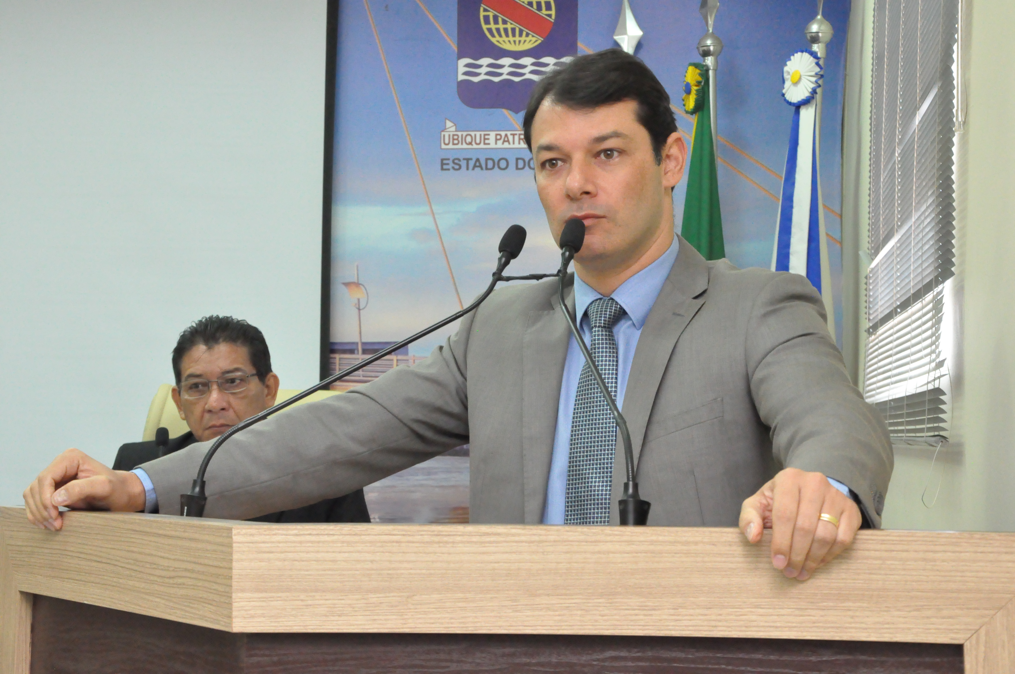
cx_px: 508
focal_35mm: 78
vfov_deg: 17.4
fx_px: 2196
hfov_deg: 26.0
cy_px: 337
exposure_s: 1/60
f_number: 9
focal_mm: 52
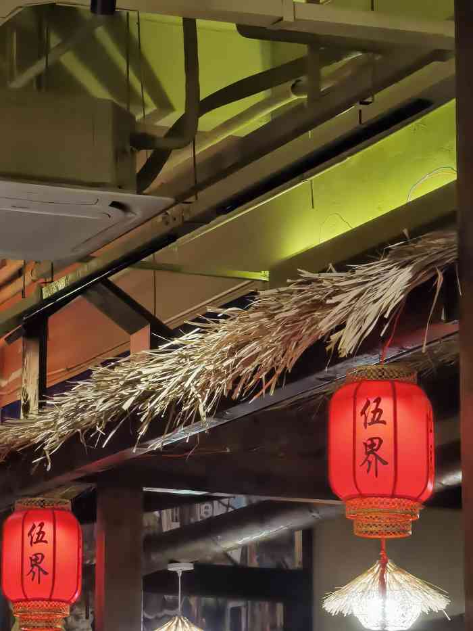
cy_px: 316
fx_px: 2878
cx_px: 236
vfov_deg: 12.5
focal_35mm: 158
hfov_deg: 9.4
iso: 640
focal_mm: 14.45
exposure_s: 1/33.3
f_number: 3.4
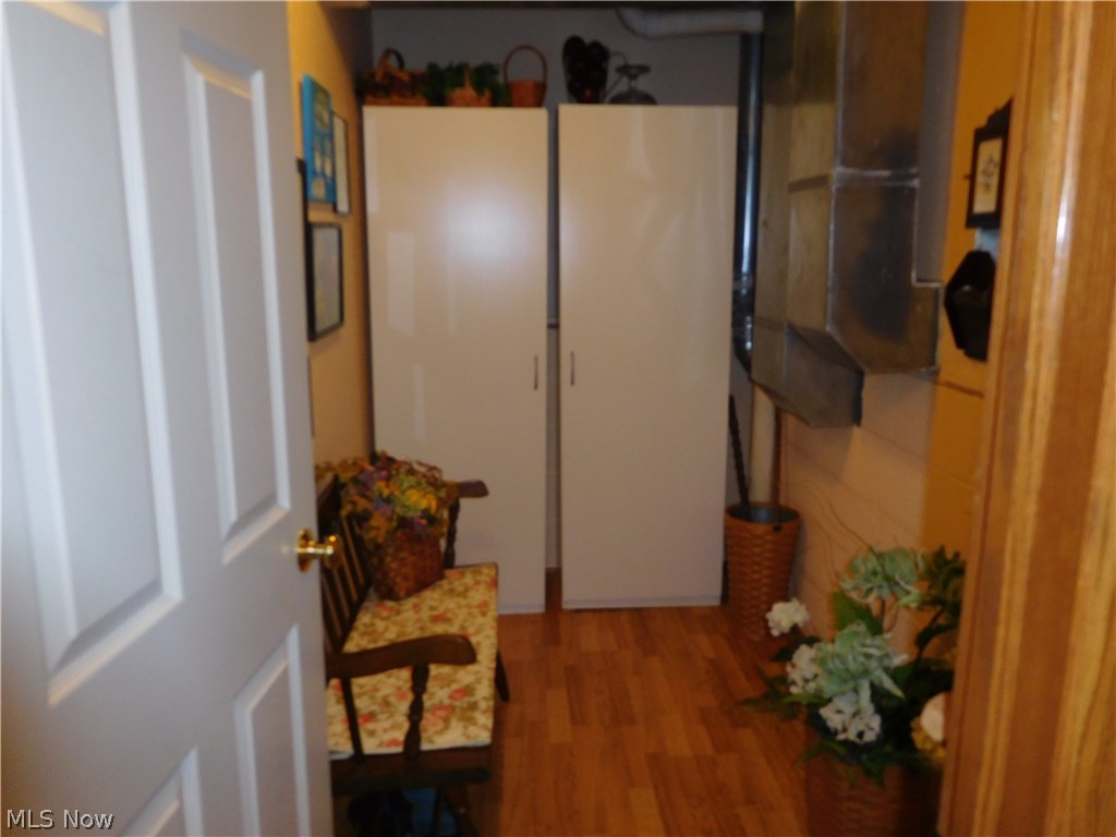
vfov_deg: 54.9
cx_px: 558
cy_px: 418
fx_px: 806
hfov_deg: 69.4
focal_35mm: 25
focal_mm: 4.5
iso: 200
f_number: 3.4
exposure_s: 1/30
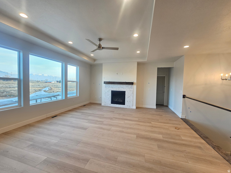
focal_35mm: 13
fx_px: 87
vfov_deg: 89.9
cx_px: 116
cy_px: 86
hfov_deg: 106.2
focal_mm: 2.2
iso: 100
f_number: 2.2
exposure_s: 1/60
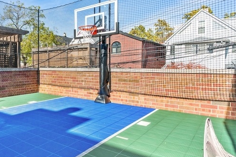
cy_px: 64
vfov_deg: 44.8
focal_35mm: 29
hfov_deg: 58.1
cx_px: 43
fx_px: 190
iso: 320
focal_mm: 16
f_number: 8
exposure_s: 1/400
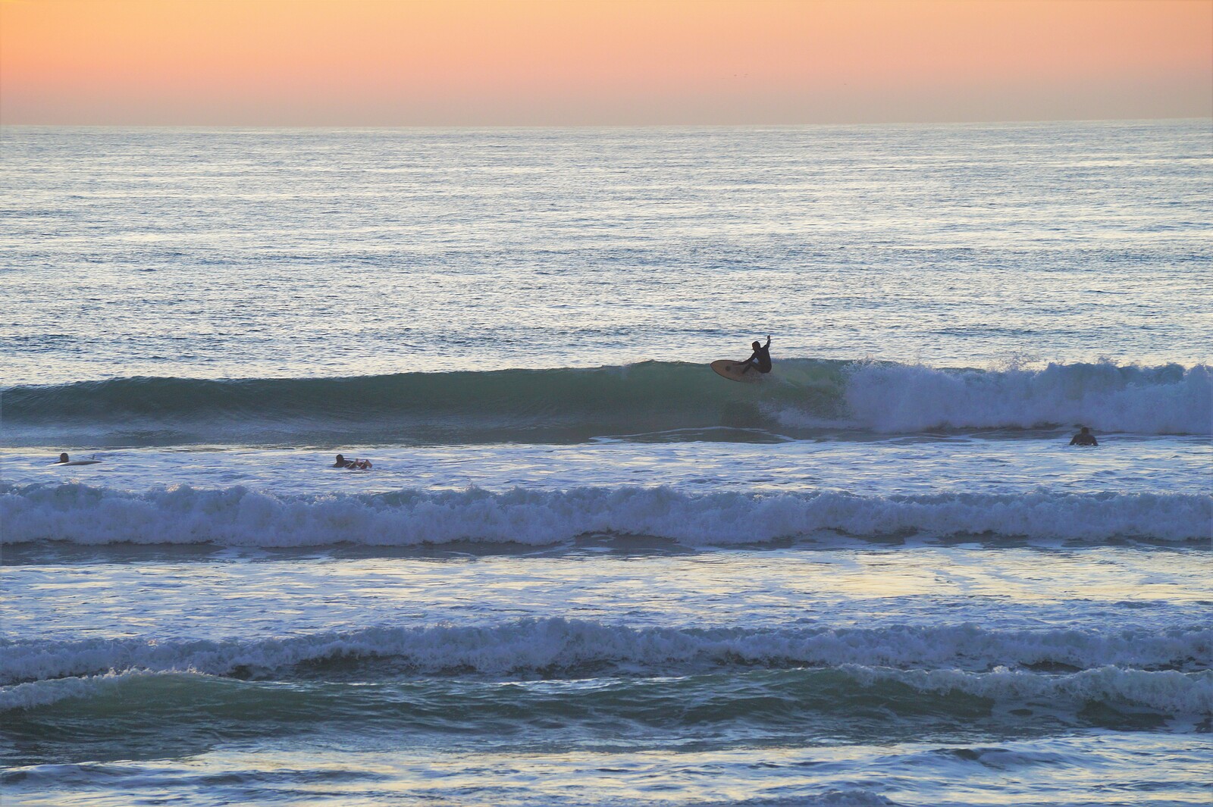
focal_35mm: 270
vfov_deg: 5.1
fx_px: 9092
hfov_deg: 7.6
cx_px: 606
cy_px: 404
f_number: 6.3
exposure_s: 1/160
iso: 200
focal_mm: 180
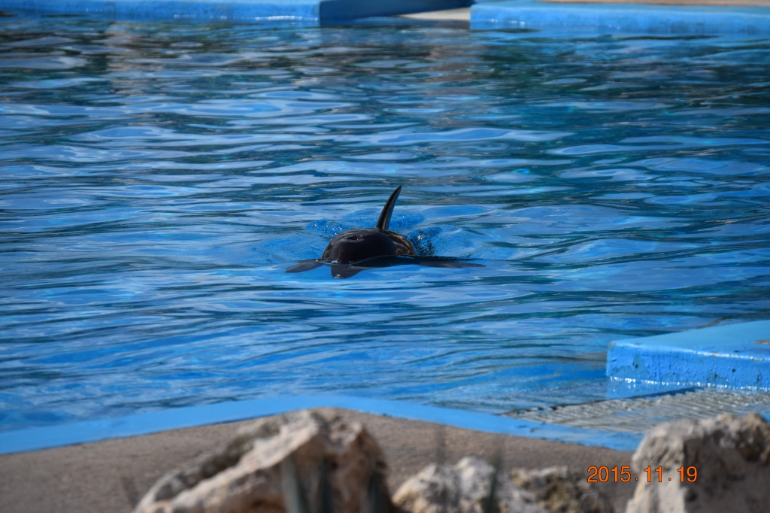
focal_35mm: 248
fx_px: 5292
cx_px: 385
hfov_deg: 8.3
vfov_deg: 5.5
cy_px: 256
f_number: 5.6
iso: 200
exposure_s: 1/2000
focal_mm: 165
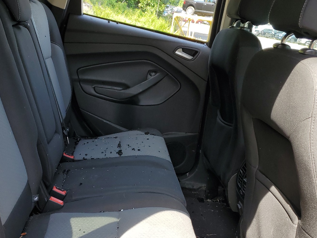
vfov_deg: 35.7
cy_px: 154
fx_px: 366
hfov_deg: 46.8
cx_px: 150
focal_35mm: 40
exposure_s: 1/286
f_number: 1.5
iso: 50
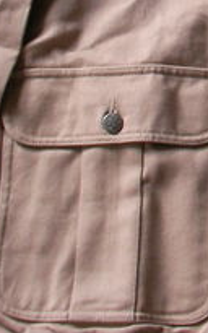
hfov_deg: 10.1
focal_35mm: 127
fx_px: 1153
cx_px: 258
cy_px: -13
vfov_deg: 16.1
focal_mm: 6.3
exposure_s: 1/30.2
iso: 100
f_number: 3.5
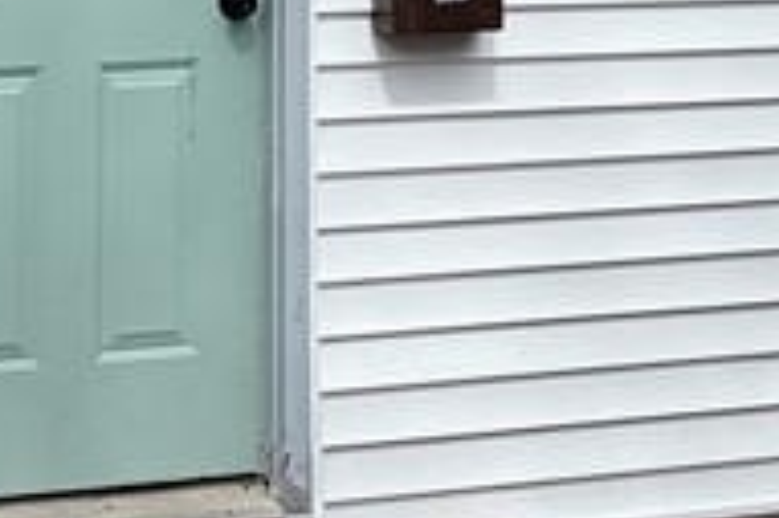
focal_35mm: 145
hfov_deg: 14.1
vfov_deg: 8.5
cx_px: 232
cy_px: -787
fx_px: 3135
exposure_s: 1/4950
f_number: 1.6
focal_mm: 5.96
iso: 50
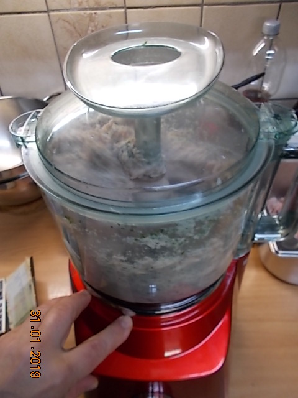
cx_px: 149
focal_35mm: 26
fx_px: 298
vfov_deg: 67.3
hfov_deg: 53.1
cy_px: 199
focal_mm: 4.6
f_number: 3.2
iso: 100
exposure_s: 1/25
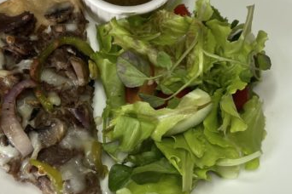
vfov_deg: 23.8
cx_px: 96
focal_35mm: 57
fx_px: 462
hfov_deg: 34.7
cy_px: 102
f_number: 1.6
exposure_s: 1/121
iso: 50
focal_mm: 4.2
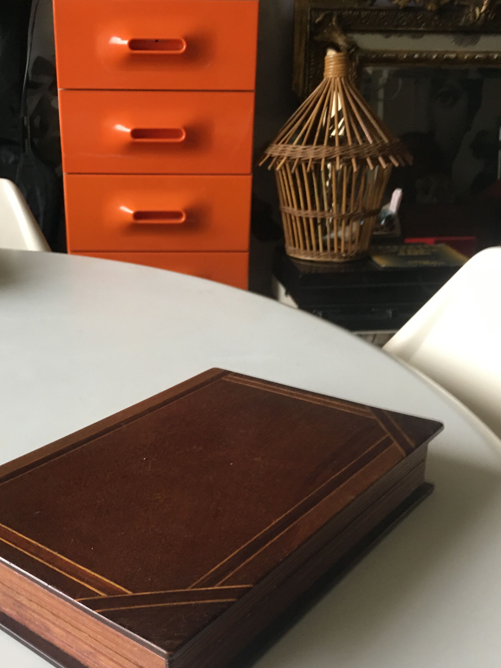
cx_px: 185
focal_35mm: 38
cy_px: 397
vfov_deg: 48.7
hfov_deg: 37.5
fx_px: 733
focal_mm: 4.15
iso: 80
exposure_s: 1/17
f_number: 2.2
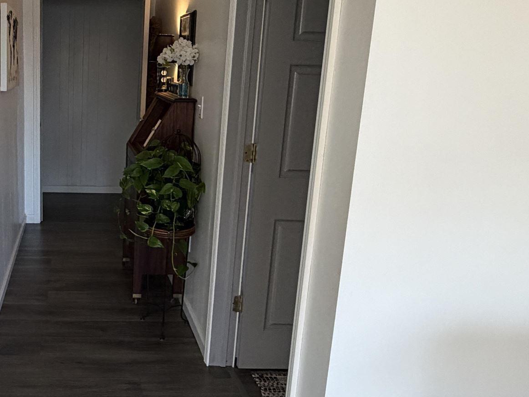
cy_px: 188
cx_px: 95
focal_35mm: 37
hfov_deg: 47.0
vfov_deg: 38.7
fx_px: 566
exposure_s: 1/120
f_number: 2.2
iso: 250
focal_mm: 2.22
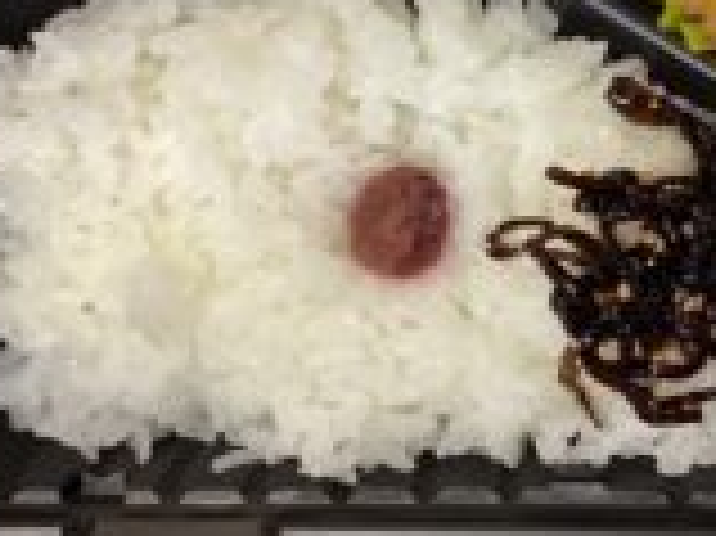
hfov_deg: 25.9
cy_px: 92
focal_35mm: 73
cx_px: 633
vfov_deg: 19.9
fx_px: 1509
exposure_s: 1/50
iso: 320
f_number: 2.4
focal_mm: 3.3
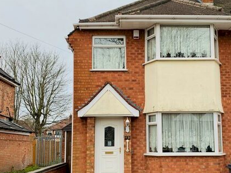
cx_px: 135
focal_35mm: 43
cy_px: 115
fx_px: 287
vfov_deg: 33.3
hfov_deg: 43.7
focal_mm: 4.25
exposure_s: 1/186
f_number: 1.8
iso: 25
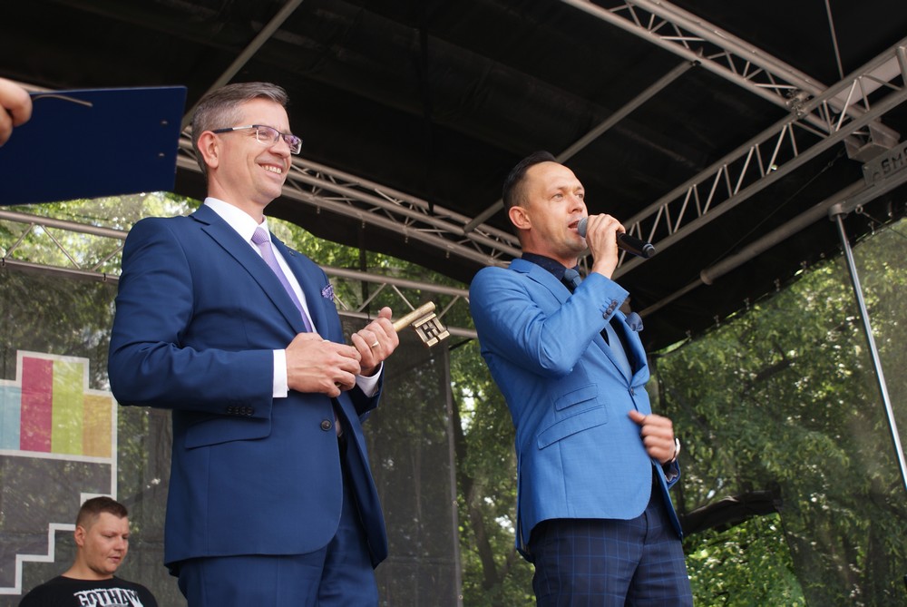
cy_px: 304
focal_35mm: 52
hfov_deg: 37.8
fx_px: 1324
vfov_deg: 25.8
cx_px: 454
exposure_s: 1/80
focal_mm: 35
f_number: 5.6
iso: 100
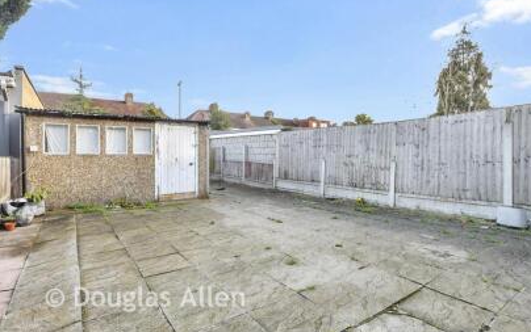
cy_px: 154
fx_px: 261
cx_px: 248
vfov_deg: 65.0
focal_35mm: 18
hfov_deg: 90.9
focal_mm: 10
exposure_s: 1/100
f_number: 7.1
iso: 400
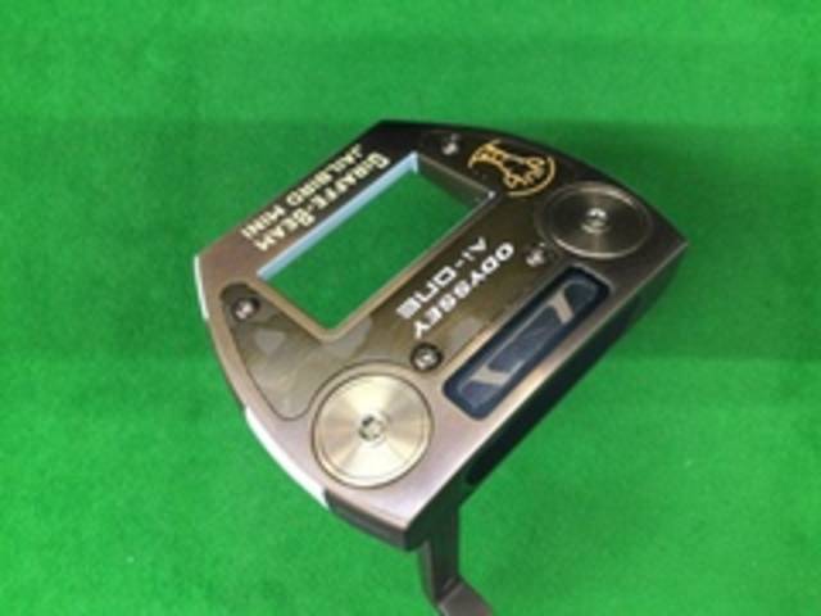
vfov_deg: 45.4
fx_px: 735
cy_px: 308
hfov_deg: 58.4
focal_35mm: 31
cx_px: 410
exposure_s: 1/30
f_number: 2.4
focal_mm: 3.3
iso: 160
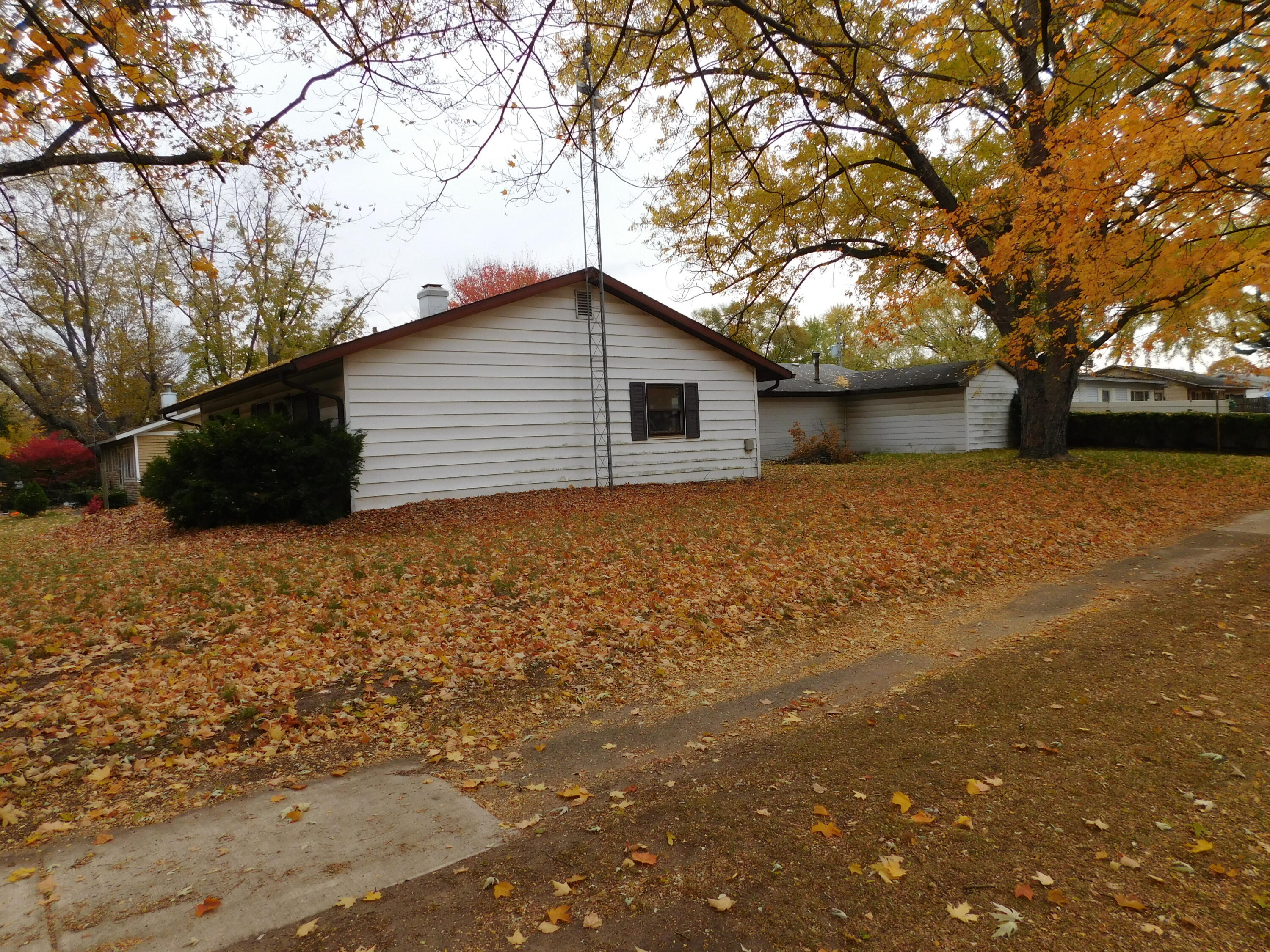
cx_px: 635
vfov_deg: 58.9
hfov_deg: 73.9
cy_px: 476
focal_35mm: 23
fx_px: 844
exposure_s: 1/500
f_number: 3
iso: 125
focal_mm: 4
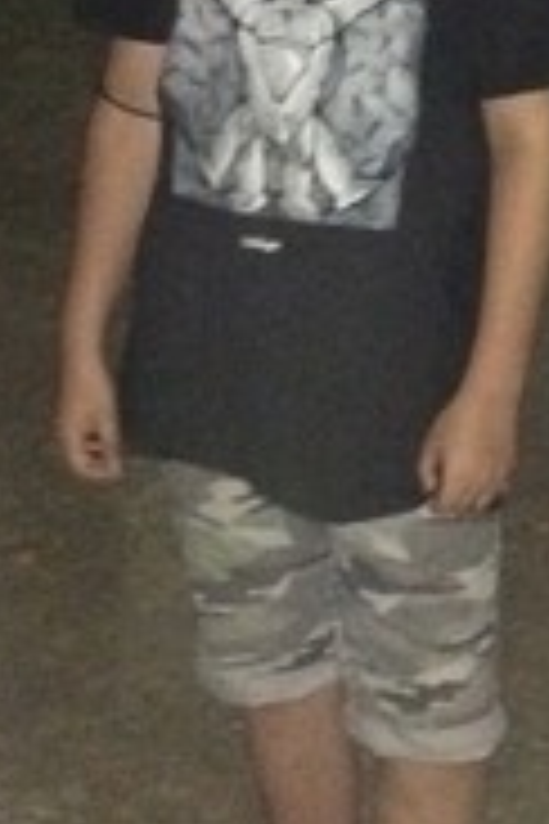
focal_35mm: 132
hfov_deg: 10.1
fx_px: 3019
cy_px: 428
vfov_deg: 15.5
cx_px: 806
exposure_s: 1/17
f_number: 2.2
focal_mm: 4.15
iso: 1000
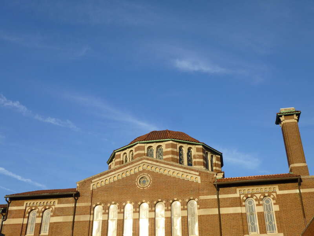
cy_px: 118
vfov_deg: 36.8
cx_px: 157
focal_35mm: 39
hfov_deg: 47.9
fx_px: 354
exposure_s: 1/500
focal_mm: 6.9
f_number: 3.7
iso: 100
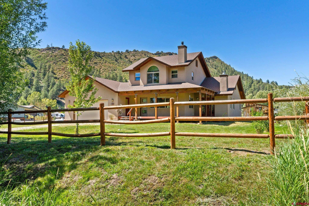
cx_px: 154
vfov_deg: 45.0
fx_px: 249
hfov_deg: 63.7
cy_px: 103
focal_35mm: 29
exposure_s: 1/2000
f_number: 8
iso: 400
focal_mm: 29
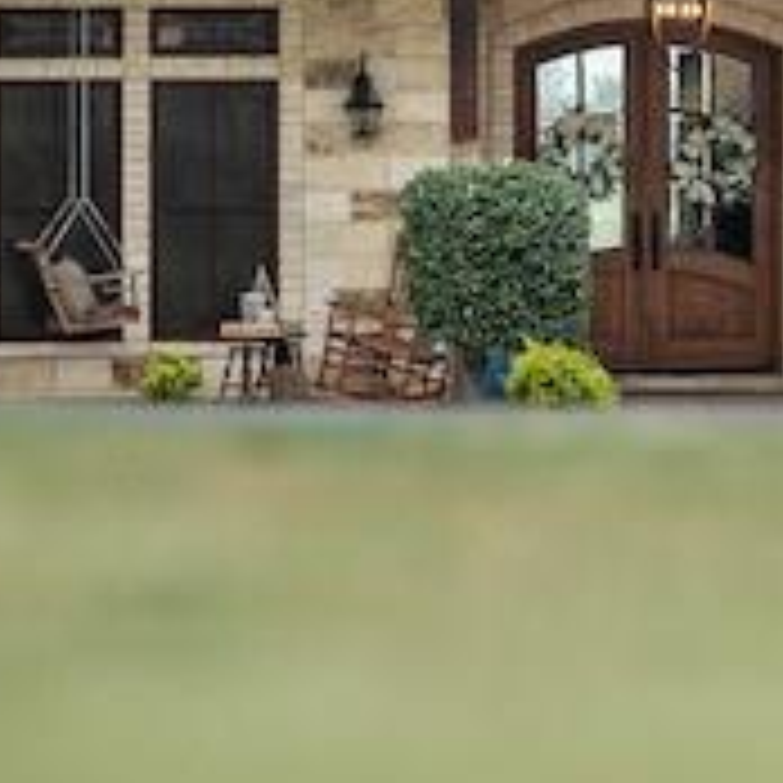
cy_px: -245
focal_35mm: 424
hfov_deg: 4.1
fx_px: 10851
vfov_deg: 4.1
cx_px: 936
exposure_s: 1/200
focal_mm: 85
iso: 100
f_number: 2.5
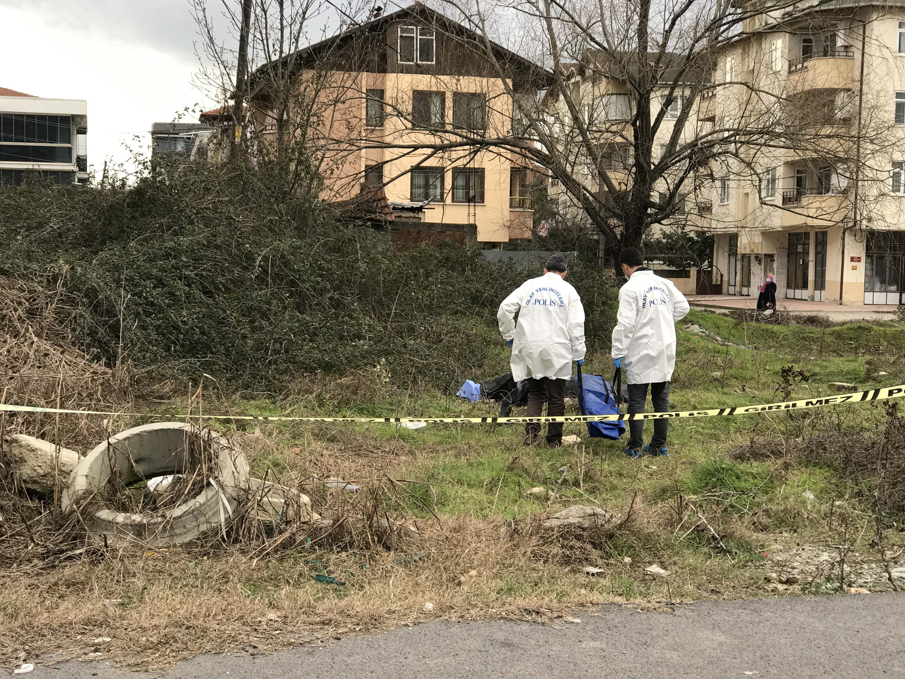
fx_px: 1490
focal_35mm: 57
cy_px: 340
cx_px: 452
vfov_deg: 25.7
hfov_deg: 33.8
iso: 25
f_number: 2.8
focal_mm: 6.6
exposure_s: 1/100
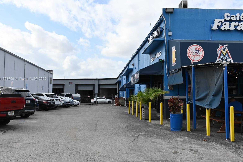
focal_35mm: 35
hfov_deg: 54.4
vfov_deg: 37.8
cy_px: 79
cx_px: 121
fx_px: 236
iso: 100
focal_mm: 23
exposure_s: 1/320
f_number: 7.1
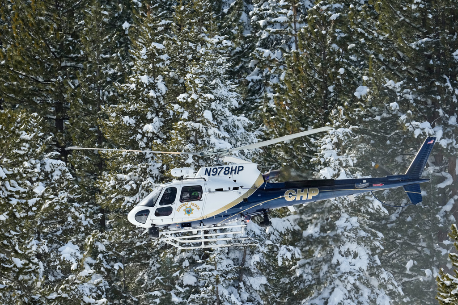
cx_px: 229
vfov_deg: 3.4
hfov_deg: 5.2
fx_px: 5089
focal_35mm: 400
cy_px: 152
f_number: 8
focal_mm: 400
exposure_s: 1/2000
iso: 800
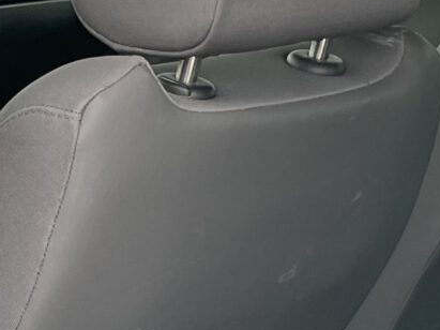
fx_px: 2059
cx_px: 248
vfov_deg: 9.0
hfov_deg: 12.2
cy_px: 404
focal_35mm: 162
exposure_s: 1/121
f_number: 1.6
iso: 32
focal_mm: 4.2
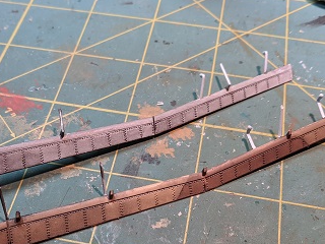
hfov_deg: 36.6
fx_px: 488
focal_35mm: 52
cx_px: 124
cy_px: 189
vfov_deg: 27.6
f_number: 2
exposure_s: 1/120
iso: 98
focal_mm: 4.67
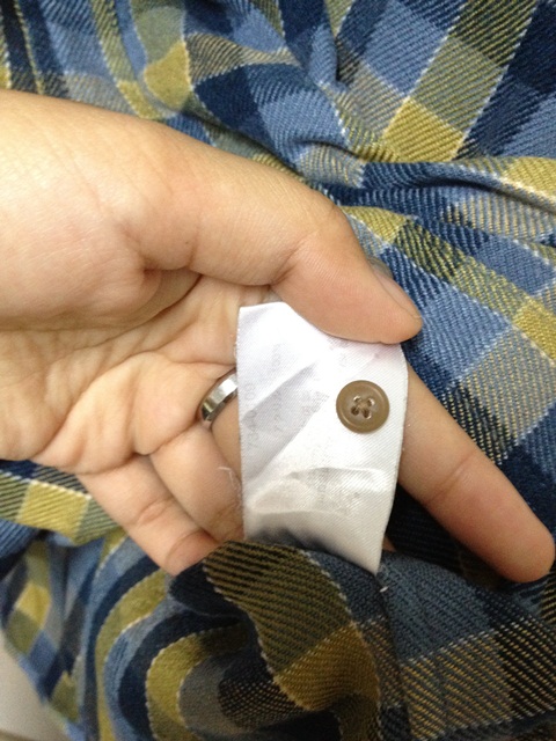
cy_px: 370
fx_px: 750
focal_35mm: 35
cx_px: 278
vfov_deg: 52.6
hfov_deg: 40.7
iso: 320
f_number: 2.4
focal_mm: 4.28
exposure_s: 1/20
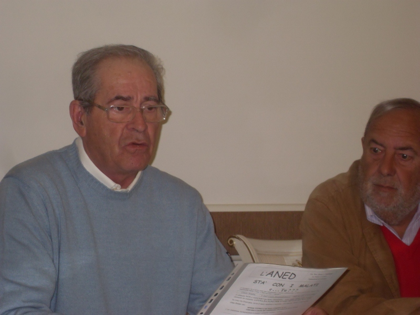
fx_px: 1347
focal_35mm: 111
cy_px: 158
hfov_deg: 17.7
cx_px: 210
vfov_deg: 13.3
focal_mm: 18.1
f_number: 5.2
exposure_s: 1/90
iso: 200
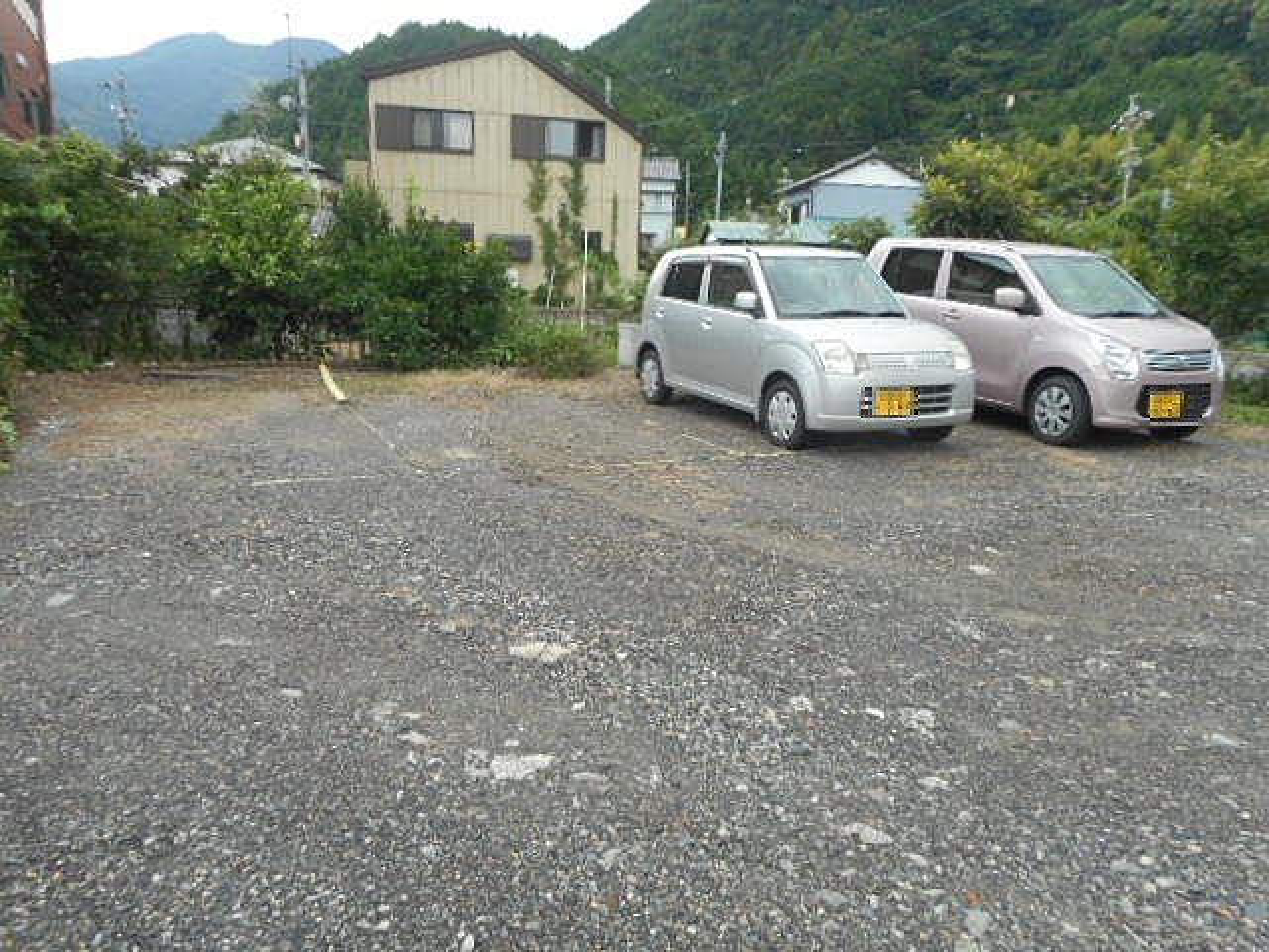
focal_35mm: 25
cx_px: 634
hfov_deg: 69.4
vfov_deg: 54.9
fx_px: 916
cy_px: 476
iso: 160
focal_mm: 4.5
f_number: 3.7
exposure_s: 1/250
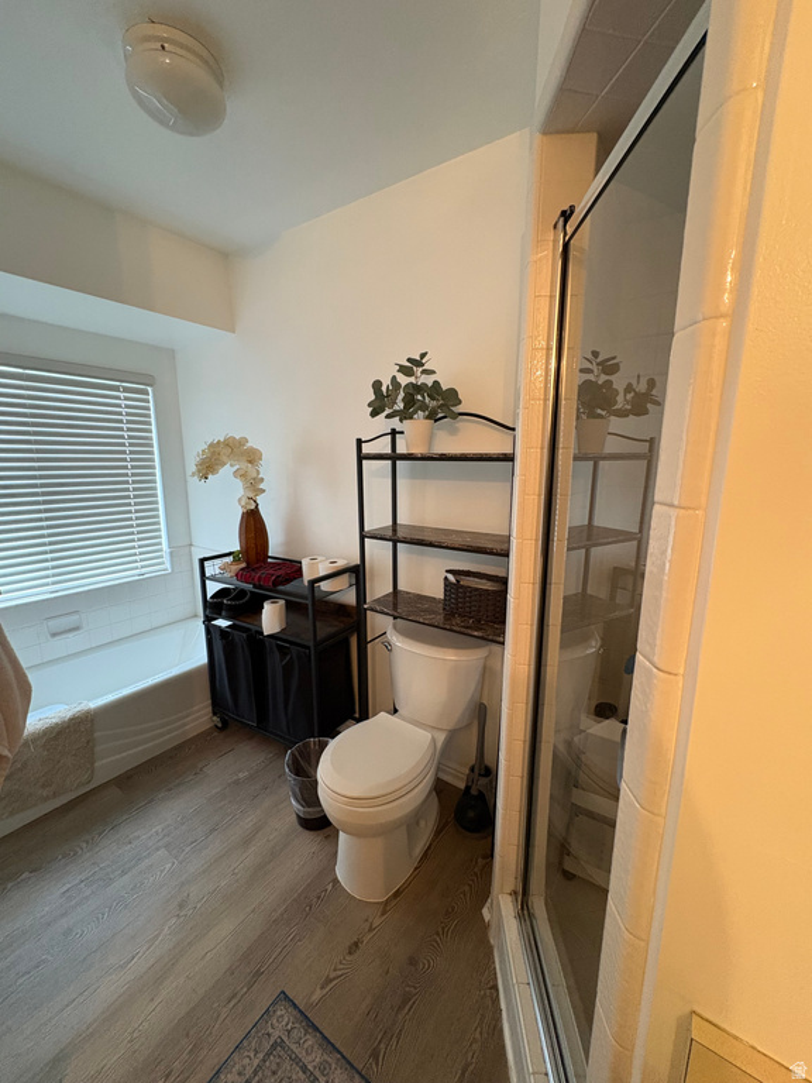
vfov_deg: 102.1
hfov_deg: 85.7
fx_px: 438
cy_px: 542
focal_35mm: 14
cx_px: 406
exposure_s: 1/60
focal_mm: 2.22
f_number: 2.2
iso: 500
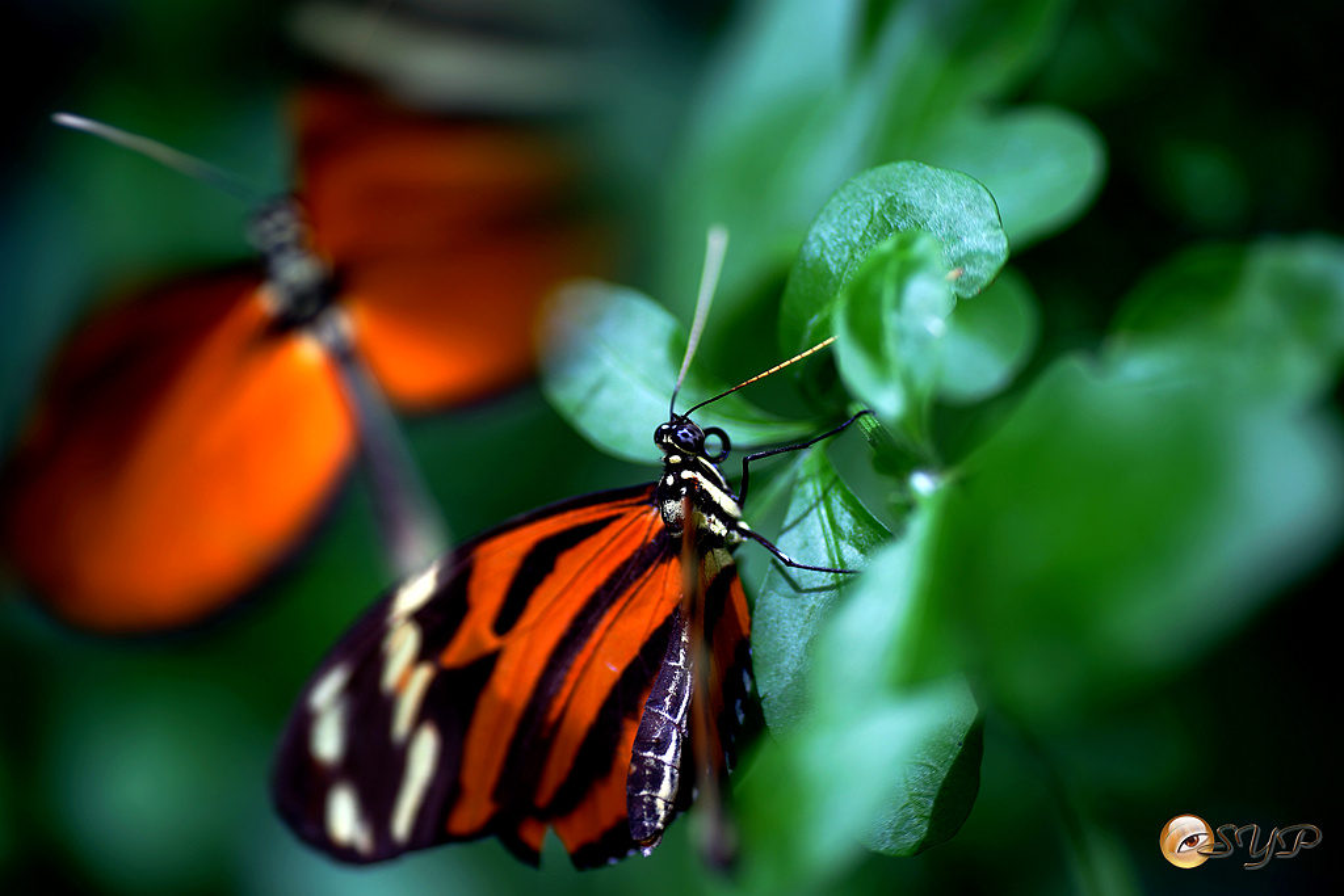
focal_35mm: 90
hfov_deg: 22.6
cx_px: 672
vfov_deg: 15.2
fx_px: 3360
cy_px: 448
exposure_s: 1/125
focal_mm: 90
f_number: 2.8
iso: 50
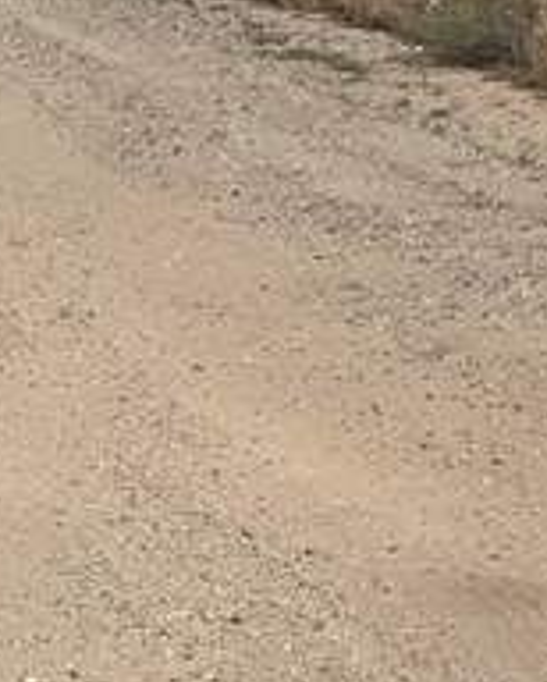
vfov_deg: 14.1
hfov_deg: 9.8
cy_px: 43
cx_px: -852
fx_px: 2728
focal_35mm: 135
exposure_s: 1/3788
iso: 25
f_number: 1.8
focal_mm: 4.25
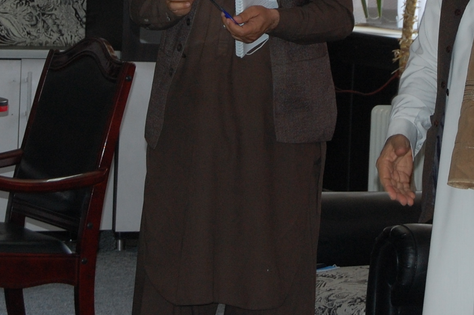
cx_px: 281
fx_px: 2433
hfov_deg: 11.1
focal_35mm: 185
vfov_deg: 7.3
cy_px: -74
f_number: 5.6
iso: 450
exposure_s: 1/60
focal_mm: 48
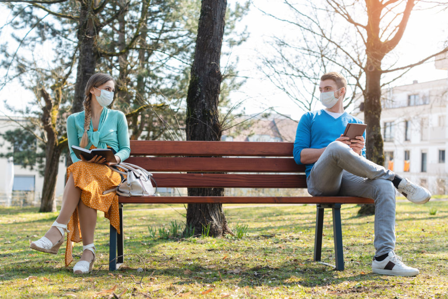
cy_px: 150
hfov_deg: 39.6
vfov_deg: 27.0
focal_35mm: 50
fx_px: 622
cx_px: 224
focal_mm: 50
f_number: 3.5
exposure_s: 1/250
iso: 100
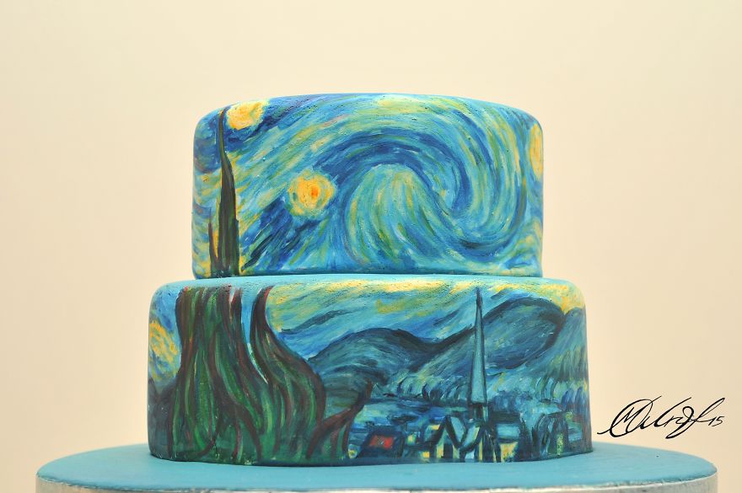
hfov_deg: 35.7
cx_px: 371
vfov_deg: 24.1
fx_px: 1153
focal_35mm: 56
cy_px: 246
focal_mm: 56
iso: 400
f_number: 6.3
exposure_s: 1/60
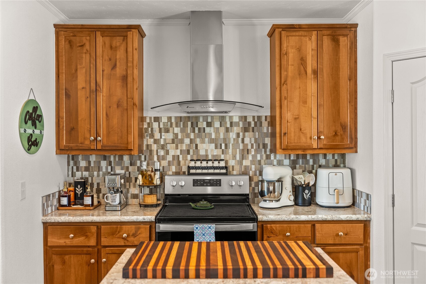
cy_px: 142
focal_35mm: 33
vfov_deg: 39.7
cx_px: 213
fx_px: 394
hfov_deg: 56.8
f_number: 2.8
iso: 125
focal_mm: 33.3
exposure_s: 1/10
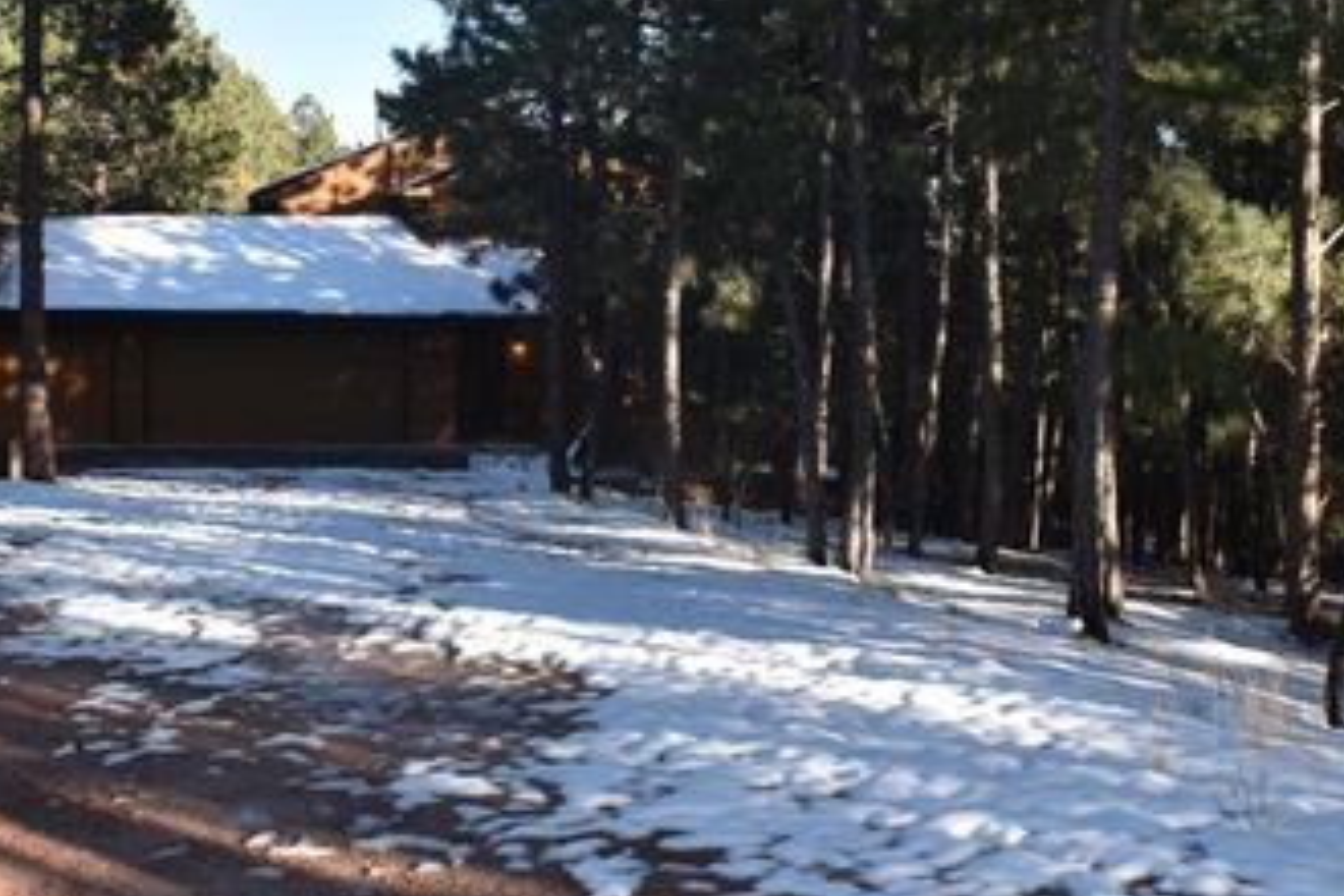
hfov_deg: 35.2
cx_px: 607
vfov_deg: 23.8
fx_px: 2119
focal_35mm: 57
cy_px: 369
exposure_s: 1/125
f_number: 5.6
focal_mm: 25
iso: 100
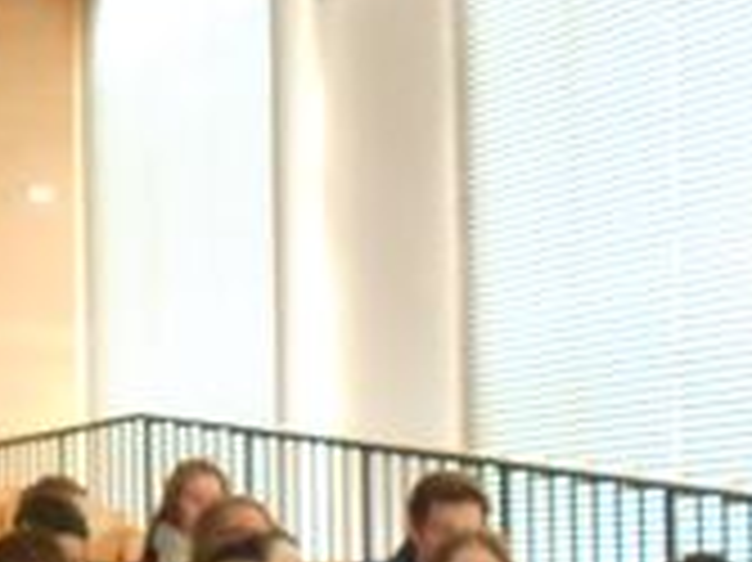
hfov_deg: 17.3
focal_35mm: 107
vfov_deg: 13.4
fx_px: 2323
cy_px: 672
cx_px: -223
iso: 640
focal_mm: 5.8
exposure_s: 1/30
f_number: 3.6
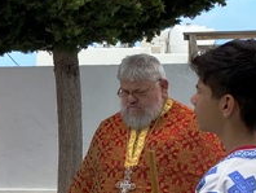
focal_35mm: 105
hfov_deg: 17.2
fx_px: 777
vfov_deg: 14.1
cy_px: 83
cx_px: -102
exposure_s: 1/1412
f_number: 1.8
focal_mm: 4.25
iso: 32
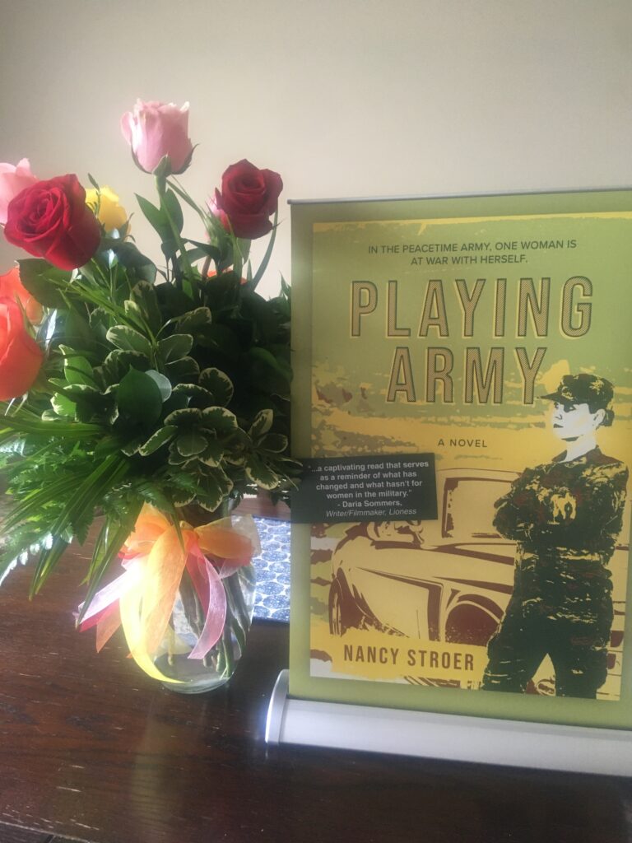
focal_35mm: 29
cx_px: 316
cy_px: 422
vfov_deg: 61.7
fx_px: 706
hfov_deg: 48.2
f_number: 2.2
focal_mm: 4.15
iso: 160
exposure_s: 1/30
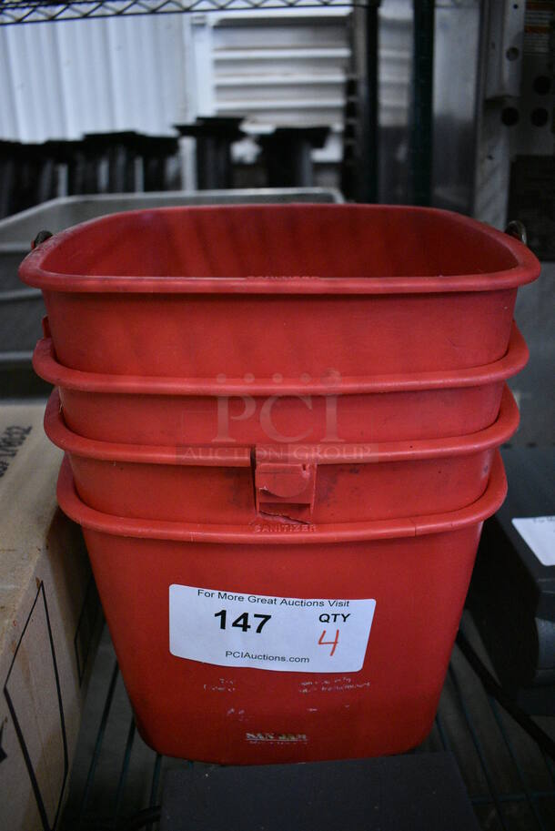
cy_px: 416
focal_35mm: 27
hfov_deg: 48.0
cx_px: 278
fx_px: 623
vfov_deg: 67.3
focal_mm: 18
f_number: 3.5
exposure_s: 1/125
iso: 4500
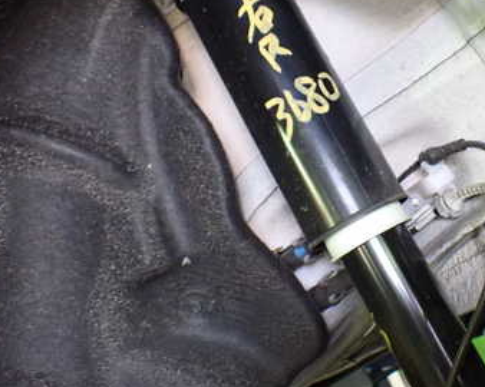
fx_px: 746
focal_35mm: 52
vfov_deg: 29.0
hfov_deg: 35.5
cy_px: 142
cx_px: 344
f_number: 2.3
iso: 800
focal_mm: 5.4
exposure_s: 1/40
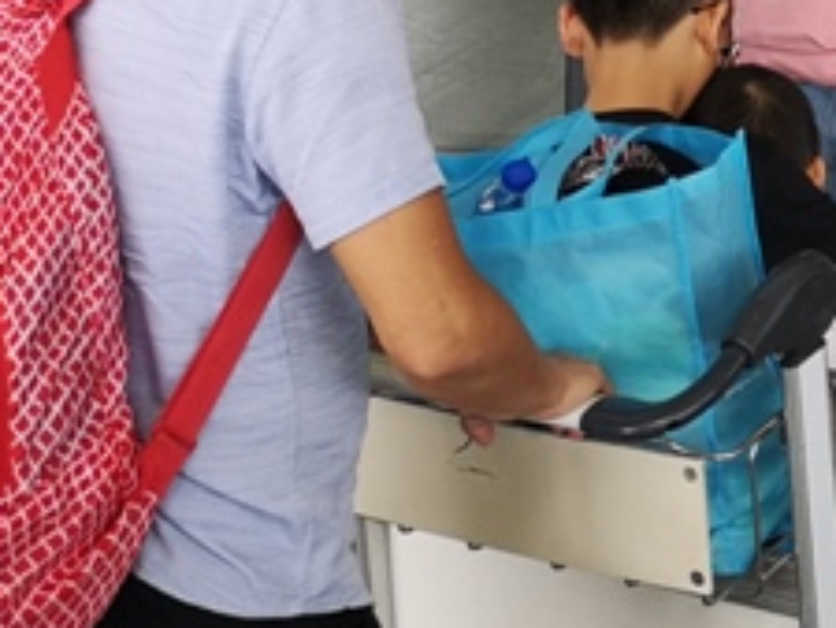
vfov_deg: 14.2
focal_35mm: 96
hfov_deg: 18.7
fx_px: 2320
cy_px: -386
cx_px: 1141
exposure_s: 1/100
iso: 50
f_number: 1.8
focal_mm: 3.95
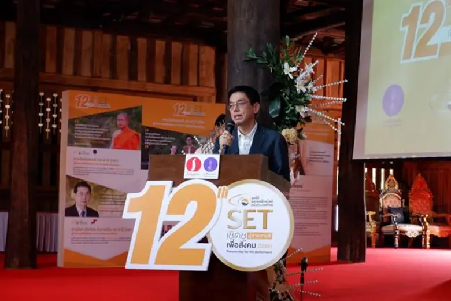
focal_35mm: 68
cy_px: 150
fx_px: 852
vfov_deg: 20.0
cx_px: 226
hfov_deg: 29.7
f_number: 5.6
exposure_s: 1/70
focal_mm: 45
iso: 1250
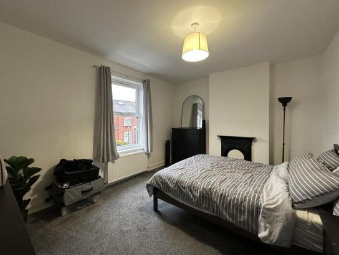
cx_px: 162
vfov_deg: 81.7
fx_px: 147
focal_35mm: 15
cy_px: 125
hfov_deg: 98.1
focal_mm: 2.22
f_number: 2.2
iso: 320
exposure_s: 1/50
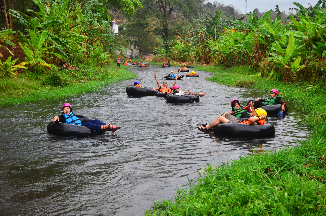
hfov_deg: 43.7
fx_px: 407
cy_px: 108
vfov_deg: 29.7
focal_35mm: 45
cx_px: 163
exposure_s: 1/125
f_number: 4.2
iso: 2200
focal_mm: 30
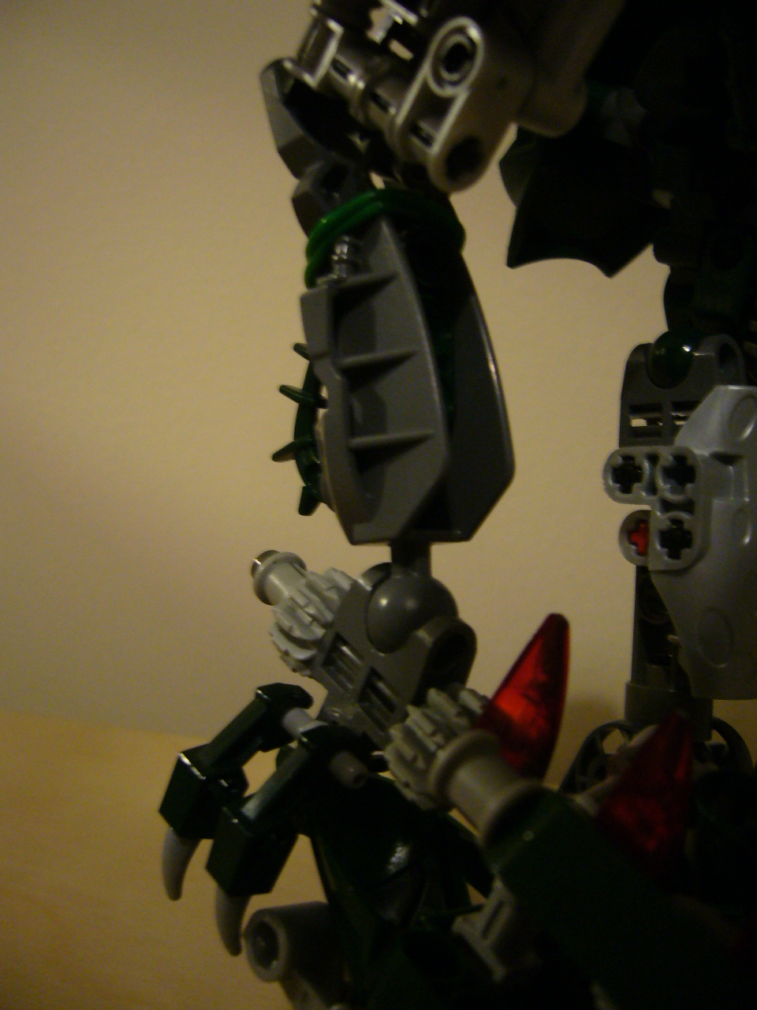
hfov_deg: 40.7
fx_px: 1021
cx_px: 378
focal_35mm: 35
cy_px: 505
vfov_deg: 52.6
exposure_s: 1/8
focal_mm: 5.8
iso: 200
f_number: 2.8
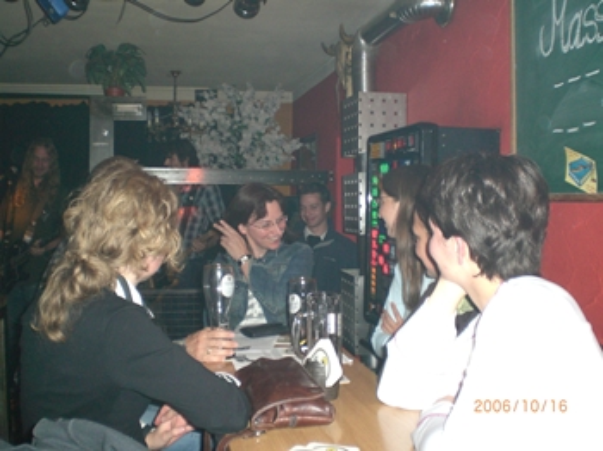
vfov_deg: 37.7
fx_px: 661
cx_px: 302
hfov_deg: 49.0
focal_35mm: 38
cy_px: 226
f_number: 3.1
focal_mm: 6.3
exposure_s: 1/60
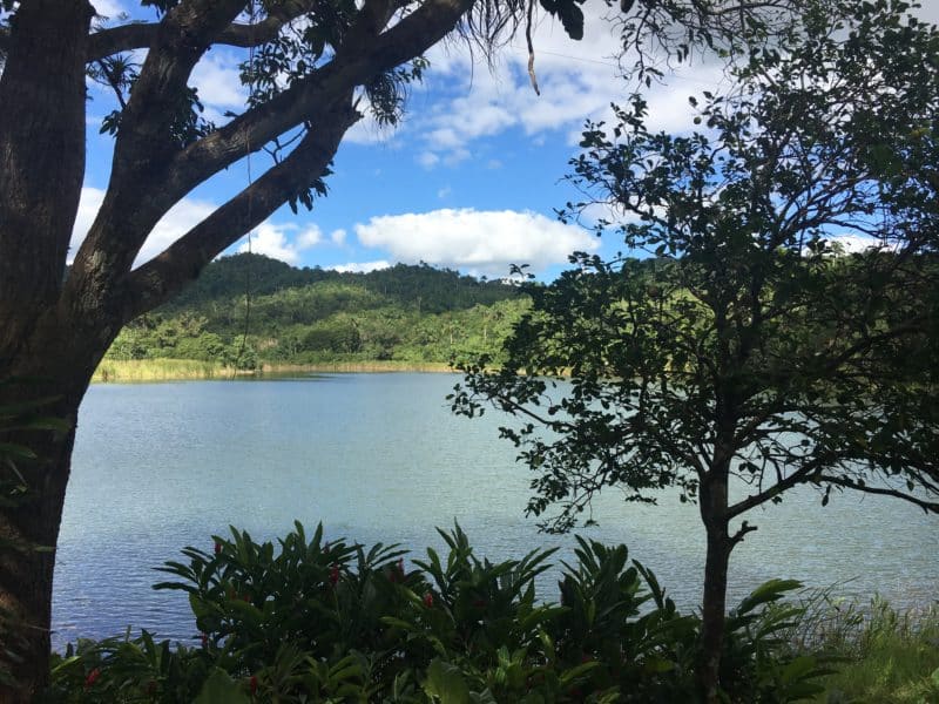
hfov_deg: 61.7
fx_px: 787
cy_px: 352
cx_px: 470
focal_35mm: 29
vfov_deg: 48.2
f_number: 2.2
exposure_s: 1/1261
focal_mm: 4.15
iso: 25
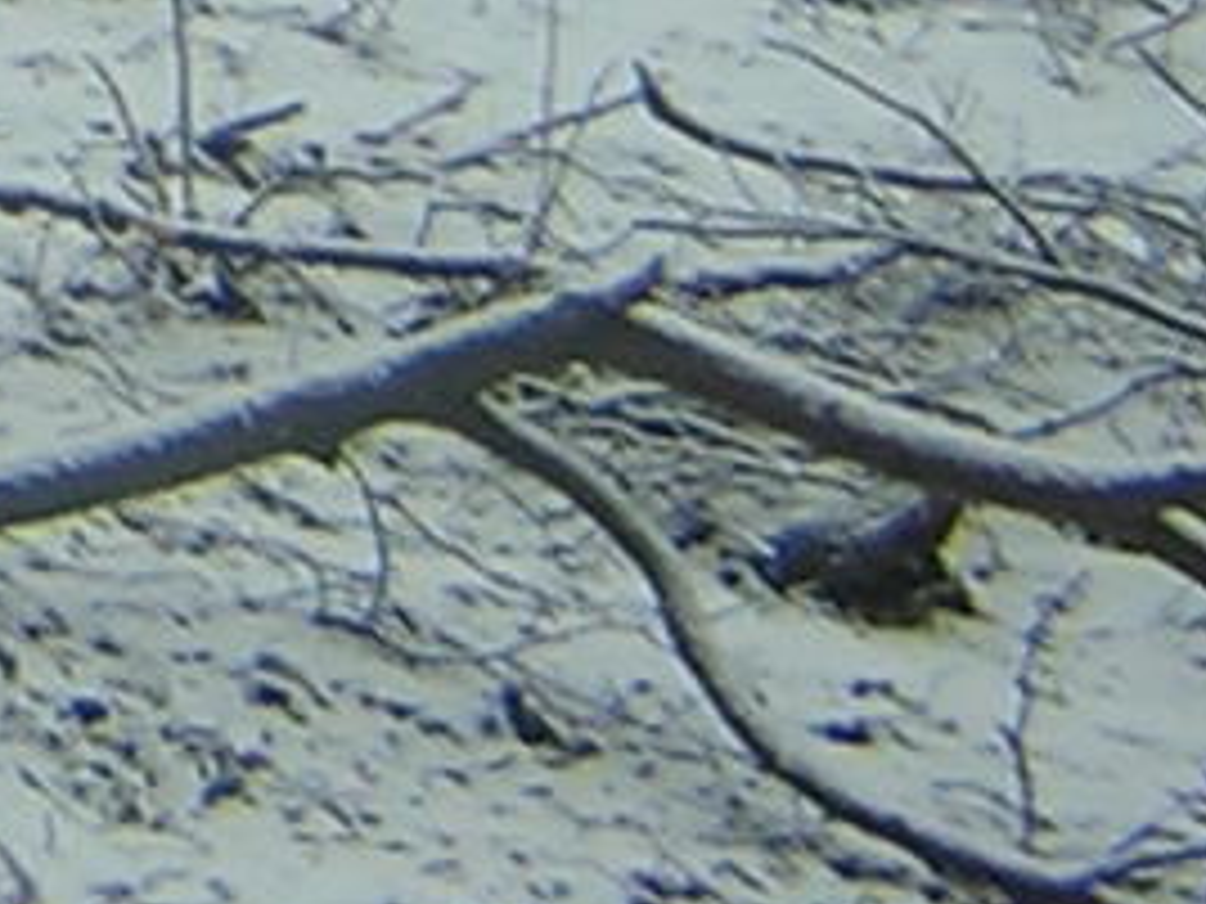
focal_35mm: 215
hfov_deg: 8.9
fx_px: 7490
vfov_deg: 6.7
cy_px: -940
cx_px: -778
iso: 100
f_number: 2.6
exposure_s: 1/97
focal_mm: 4.7
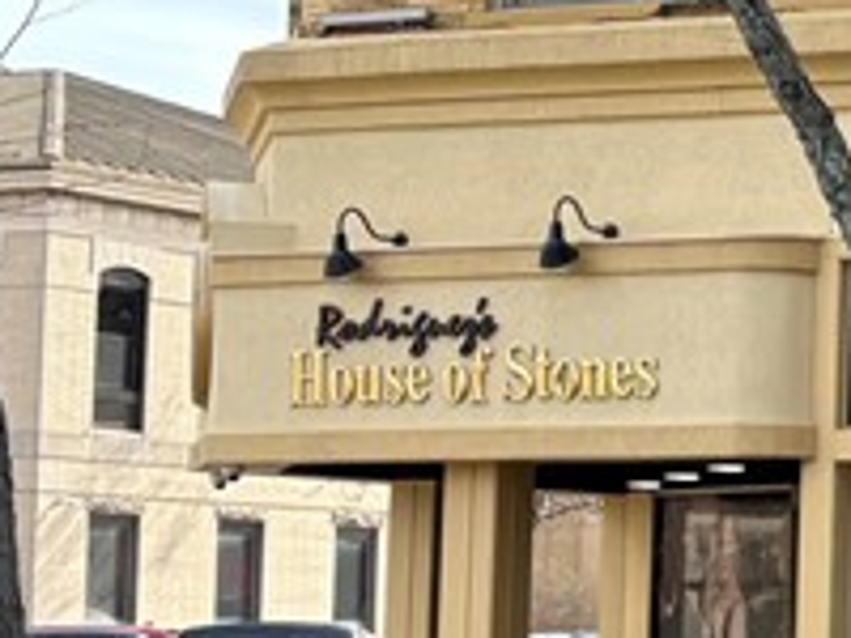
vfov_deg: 11.1
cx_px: 1476
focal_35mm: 133
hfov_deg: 13.5
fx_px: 3270
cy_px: 455
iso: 50
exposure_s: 1/708
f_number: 1.6
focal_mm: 5.96
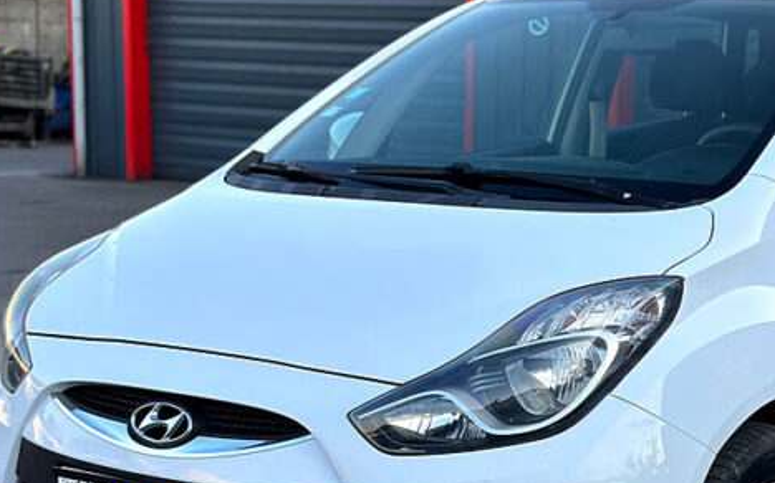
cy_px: 367
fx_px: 1837
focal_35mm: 87
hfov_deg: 23.6
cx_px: 590
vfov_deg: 14.9
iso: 80
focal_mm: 6.86
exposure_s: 1/919
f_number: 1.78
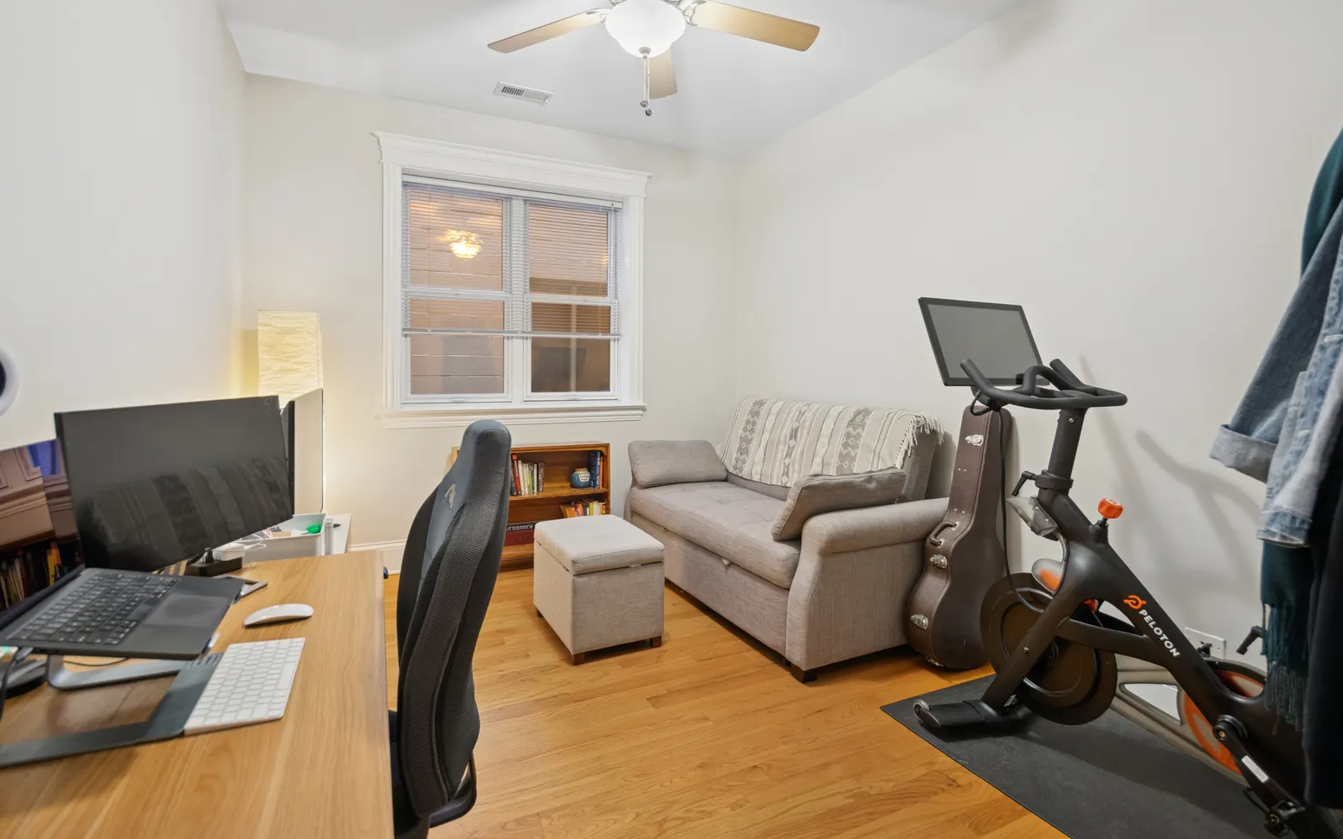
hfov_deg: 97.8
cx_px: 644
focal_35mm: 16
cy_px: 378
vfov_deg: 71.1
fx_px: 586
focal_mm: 10
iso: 400
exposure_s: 1/2
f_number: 8
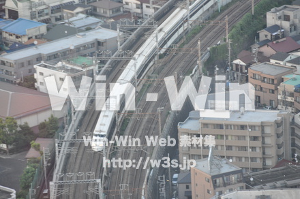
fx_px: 2496
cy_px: 100
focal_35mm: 300
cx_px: 150
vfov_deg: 4.6
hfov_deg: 6.9
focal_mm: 200
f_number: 5.6
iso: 1600
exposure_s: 1/125
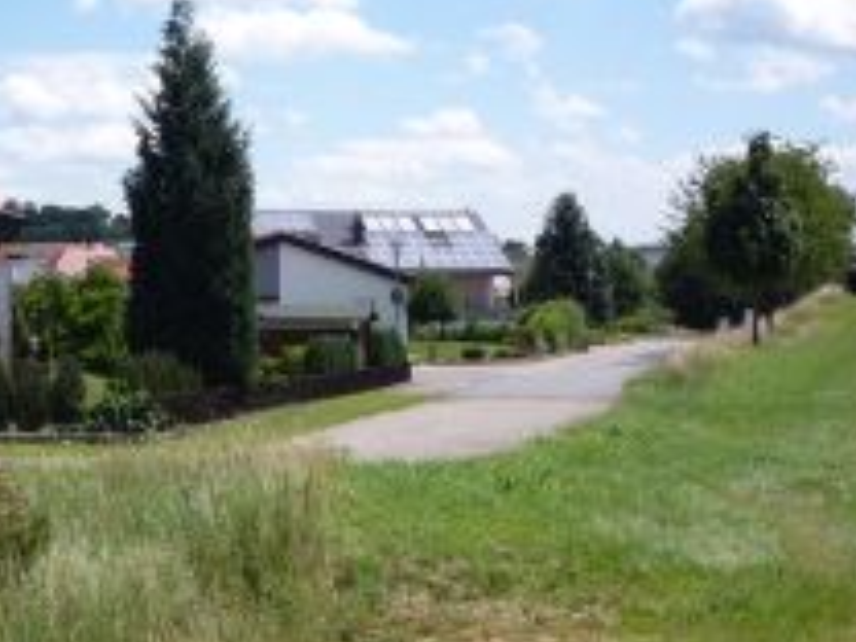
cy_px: 309
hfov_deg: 26.0
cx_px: 226
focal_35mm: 74
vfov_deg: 19.9
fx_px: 1830
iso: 100
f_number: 5.6
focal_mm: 5.2
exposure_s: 1/400
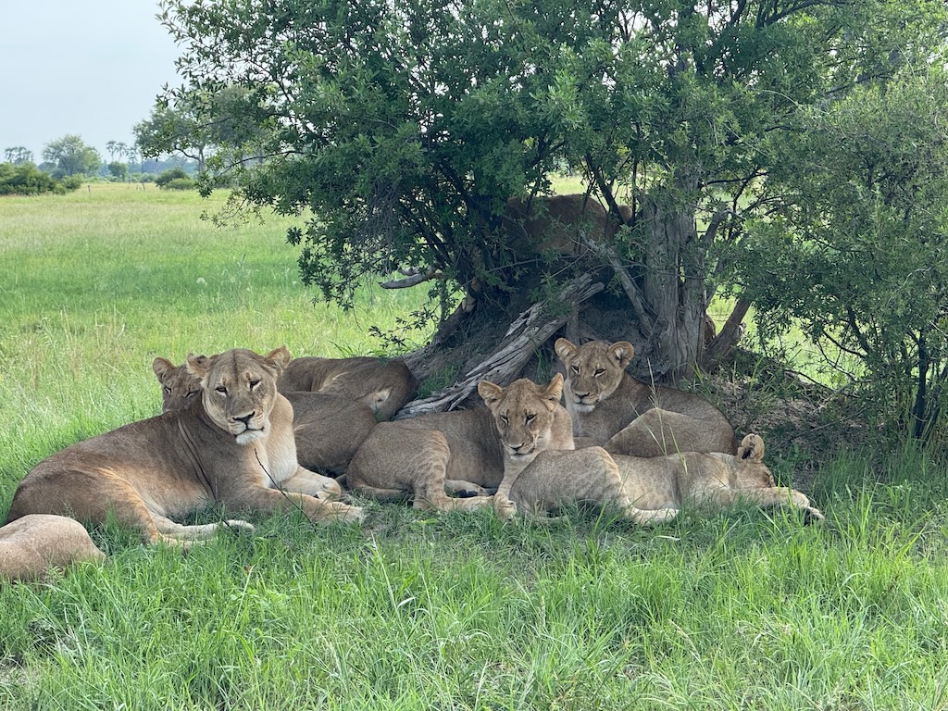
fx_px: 3286
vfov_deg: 12.3
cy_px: 356
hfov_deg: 16.4
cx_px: 474
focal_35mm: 120
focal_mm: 15.66
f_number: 2.8
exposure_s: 1/418
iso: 50
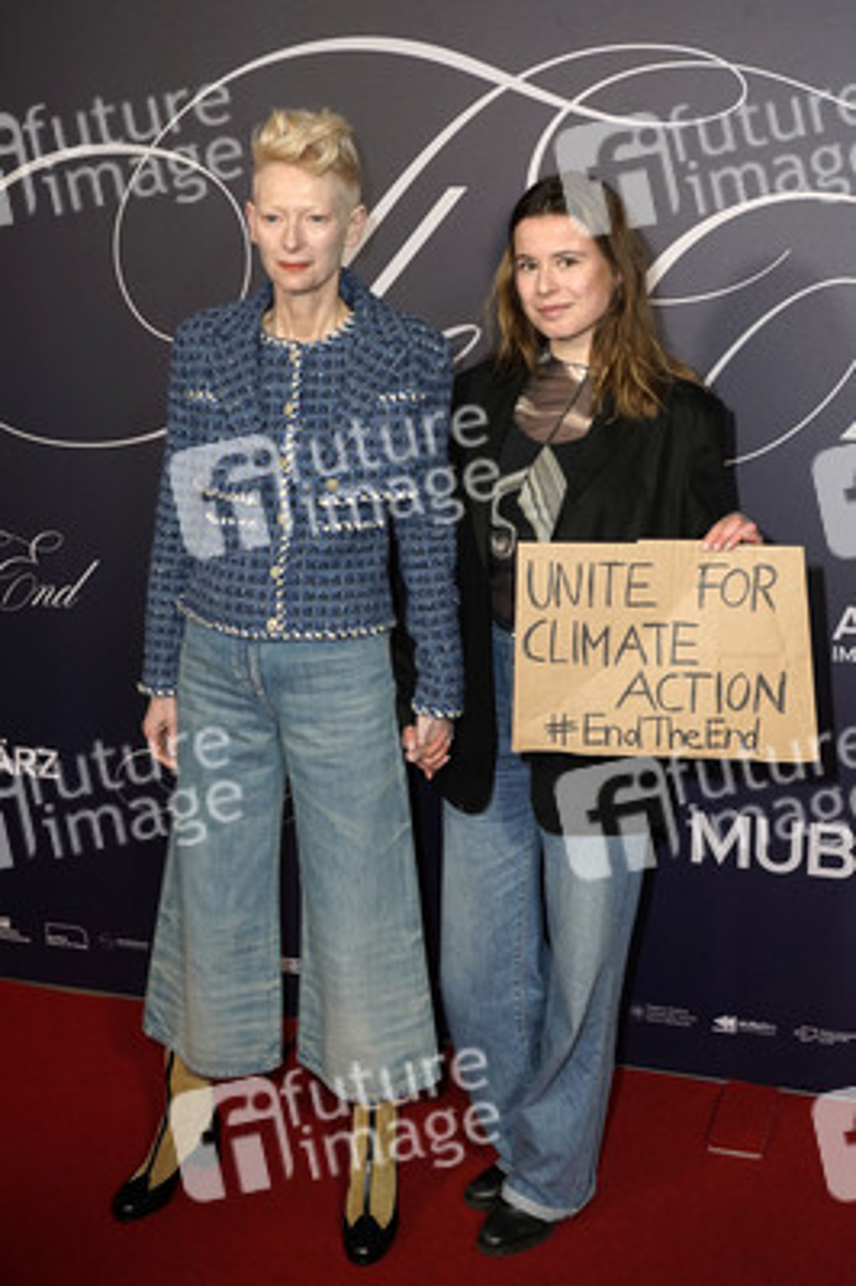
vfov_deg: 46.4
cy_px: 643
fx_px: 1500
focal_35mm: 42
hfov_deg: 31.8
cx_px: 428
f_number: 5.6
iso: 2000
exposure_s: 1/160
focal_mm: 42
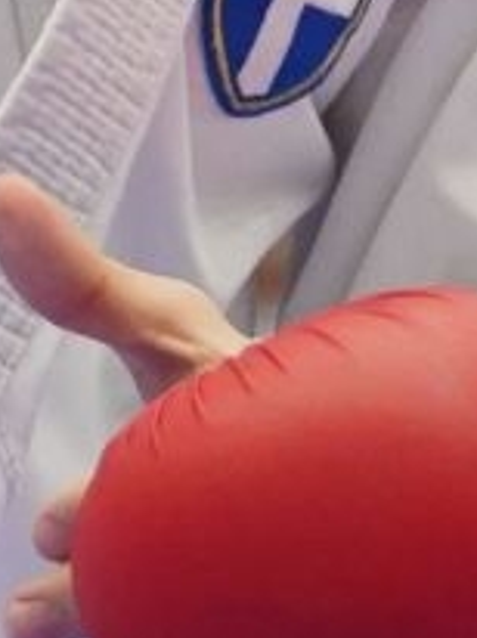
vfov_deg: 0.9
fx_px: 41996
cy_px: -592
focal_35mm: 2281
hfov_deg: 0.7
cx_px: -799
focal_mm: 181
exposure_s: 1/1000
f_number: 2.8
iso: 2500
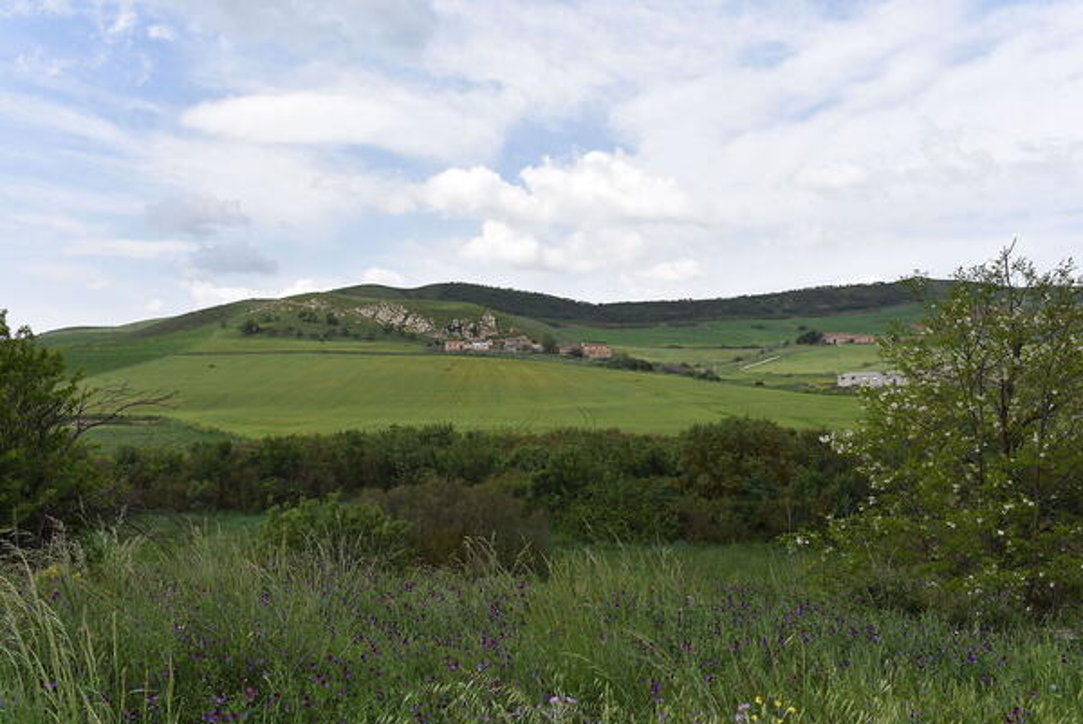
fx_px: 843
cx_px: 542
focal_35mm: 28
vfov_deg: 46.5
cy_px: 362
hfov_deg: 65.4
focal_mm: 28
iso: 100
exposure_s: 1/200
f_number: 9
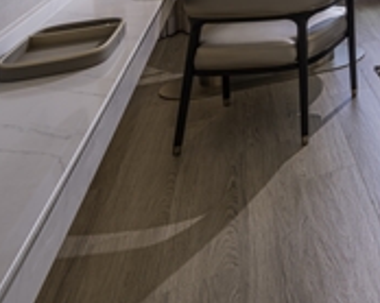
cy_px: -132
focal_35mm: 47
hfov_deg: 24.2
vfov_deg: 25.5
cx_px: 641
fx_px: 528
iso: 100
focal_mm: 12
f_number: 11
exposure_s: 1/3
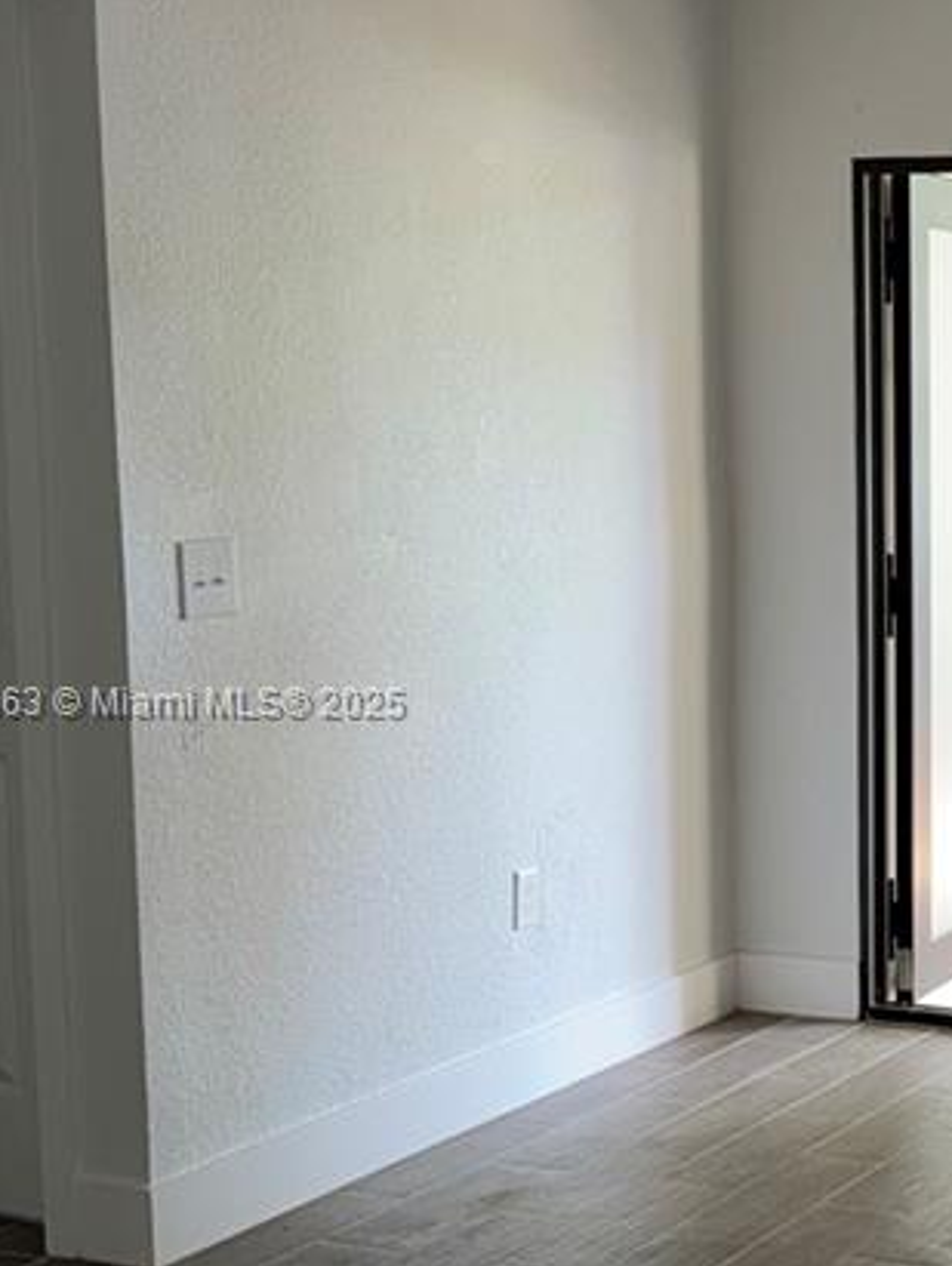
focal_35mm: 70
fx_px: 2563
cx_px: 1226
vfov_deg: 27.7
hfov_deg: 19.5
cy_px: 705
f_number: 1.78
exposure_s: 1/29
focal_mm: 6.76
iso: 100
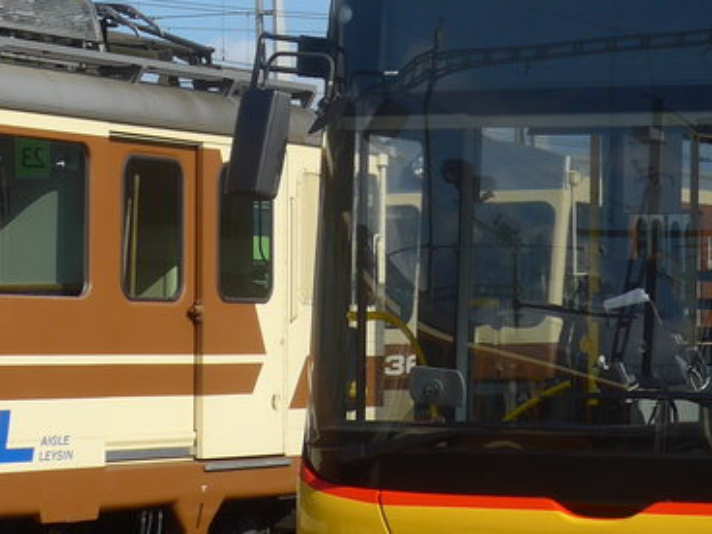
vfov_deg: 9.2
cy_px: 43
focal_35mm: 160
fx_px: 3291
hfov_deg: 12.2
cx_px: 669
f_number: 3.2
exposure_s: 1/1600
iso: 80
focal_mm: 10.1
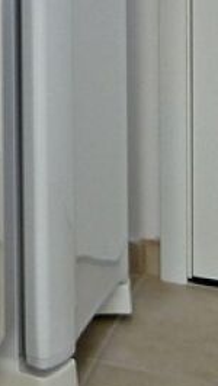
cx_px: -259
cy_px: -279
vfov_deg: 14.6
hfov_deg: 8.6
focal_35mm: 131
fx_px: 1344
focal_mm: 4.1
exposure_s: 1/30
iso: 80
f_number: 3.3
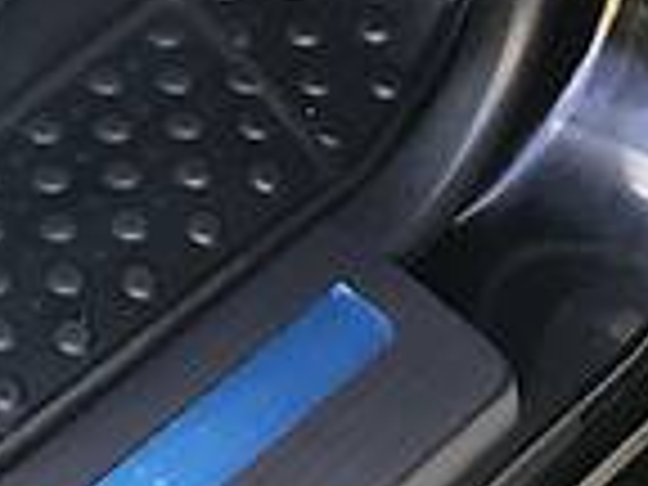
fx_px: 2920
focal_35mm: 156
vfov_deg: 8.6
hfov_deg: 11.0
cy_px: -702
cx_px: -824
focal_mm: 4
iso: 32
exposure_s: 1/33
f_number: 1.8
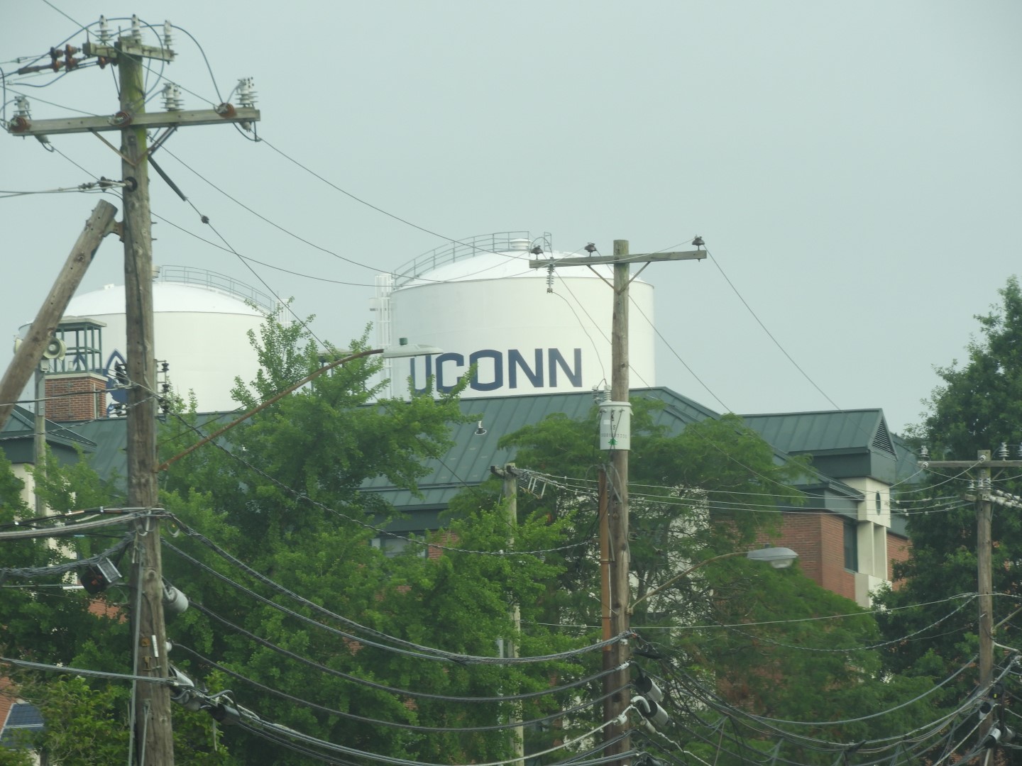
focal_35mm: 330
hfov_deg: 6.0
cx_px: 511
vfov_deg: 4.5
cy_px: 383
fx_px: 9743
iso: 110
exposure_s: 1/125
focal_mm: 59.1
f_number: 5.5
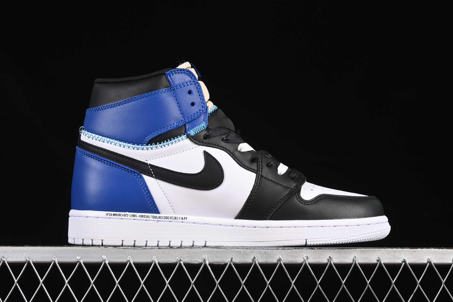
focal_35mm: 75
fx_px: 944
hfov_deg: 27.0
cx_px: 226
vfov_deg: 18.2
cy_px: 151
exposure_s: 1/60
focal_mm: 50
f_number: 7.1
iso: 160
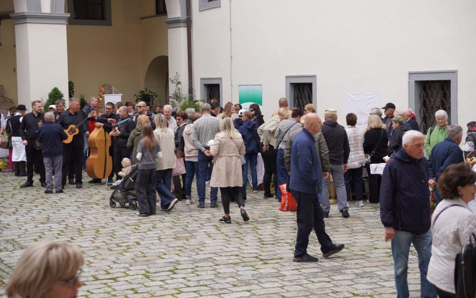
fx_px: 999
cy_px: 138
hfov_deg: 26.8
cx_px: 237
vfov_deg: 16.9
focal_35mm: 77
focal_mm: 50
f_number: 4
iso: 100
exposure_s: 1/160
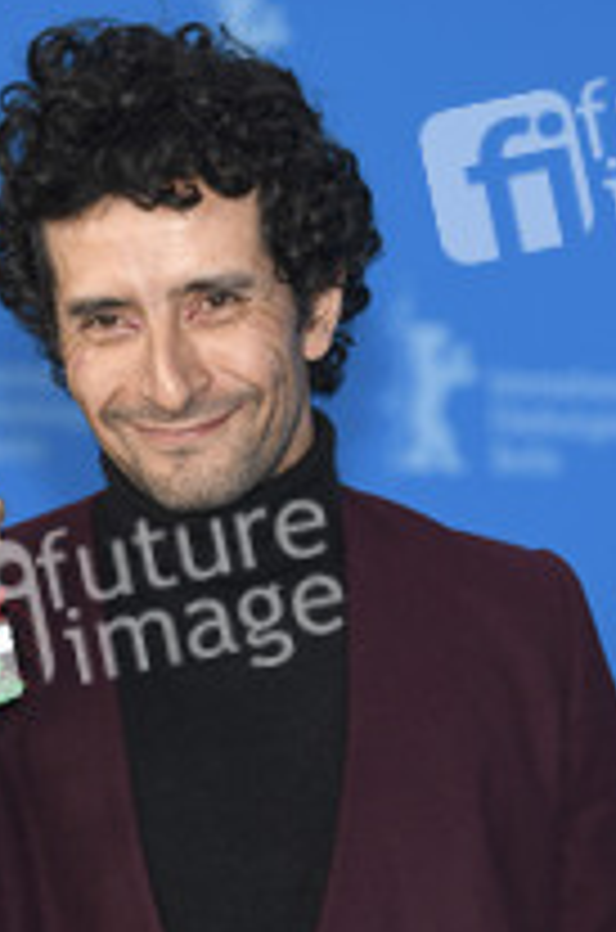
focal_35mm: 242
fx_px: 6242
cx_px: 243
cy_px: 833
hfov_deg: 5.6
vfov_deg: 8.5
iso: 640
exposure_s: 1/500
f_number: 3.5
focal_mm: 125
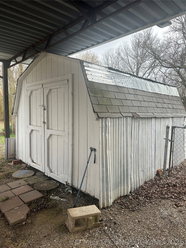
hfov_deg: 56.8
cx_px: 93
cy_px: 124
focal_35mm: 24
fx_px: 172
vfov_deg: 71.6
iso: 64
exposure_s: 1/156
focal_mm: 6.86
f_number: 1.78
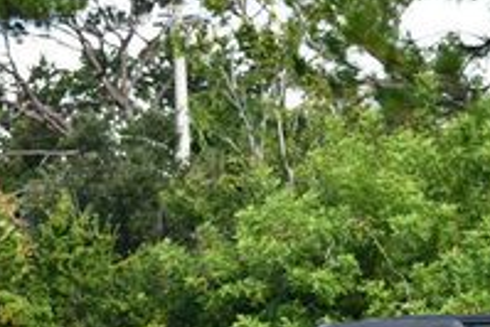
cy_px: 428
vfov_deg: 7.8
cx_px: 758
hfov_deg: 11.3
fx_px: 2370
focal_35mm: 174
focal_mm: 27
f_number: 5.6
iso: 220
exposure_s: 1/250
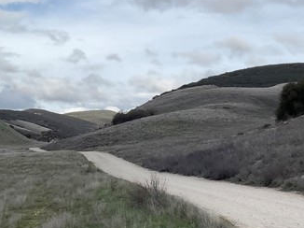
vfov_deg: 25.6
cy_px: 114
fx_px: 500
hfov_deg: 33.8
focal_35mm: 57
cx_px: 163
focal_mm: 3
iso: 16
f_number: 1.8
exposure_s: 1/2141
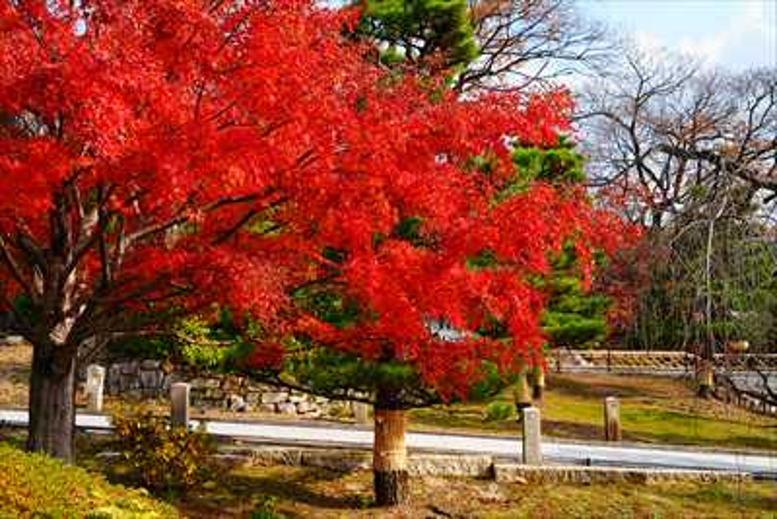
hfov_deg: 50.7
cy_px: 260
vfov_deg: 35.1
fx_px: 820
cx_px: 388
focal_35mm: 38
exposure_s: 1/100
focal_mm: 38
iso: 100
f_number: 7.1
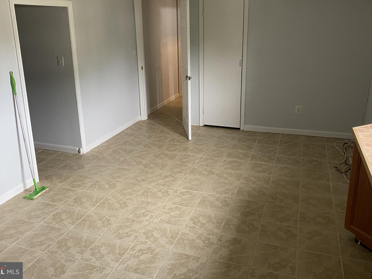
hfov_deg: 58.4
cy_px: 114
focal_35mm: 31
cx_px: 190
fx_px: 333
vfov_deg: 45.2
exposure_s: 1/60
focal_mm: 4.25
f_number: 1.8
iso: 250
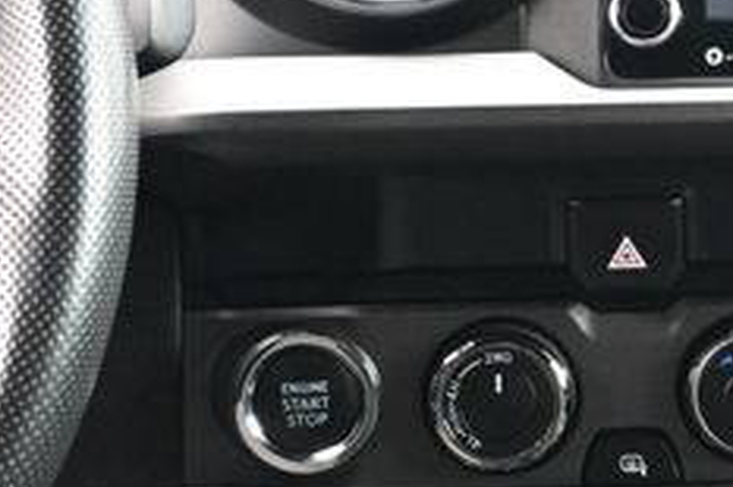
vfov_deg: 9.0
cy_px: 116
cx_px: 963
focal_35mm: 152
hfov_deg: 13.0
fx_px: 3100
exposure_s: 1/125
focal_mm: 37
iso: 3200
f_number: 5.3
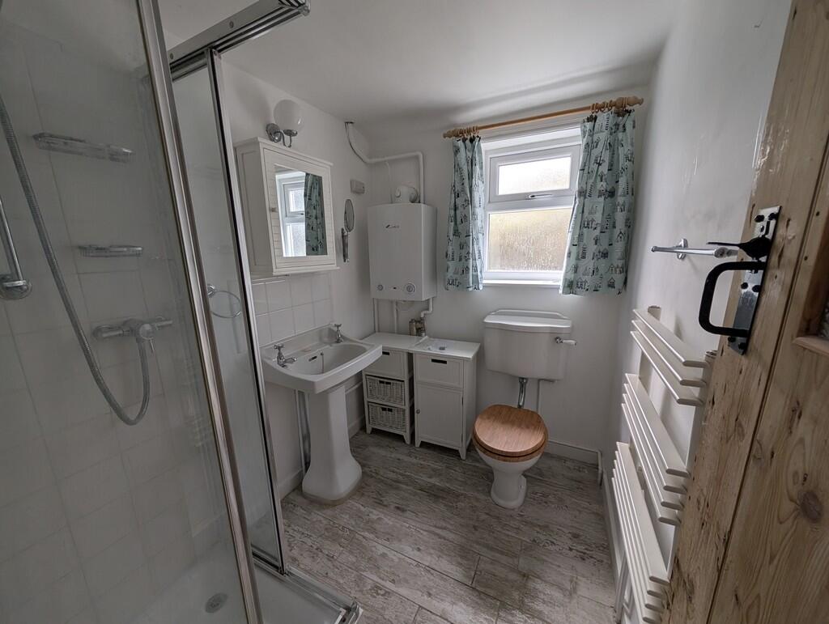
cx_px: 414
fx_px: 288
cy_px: 312
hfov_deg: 110.5
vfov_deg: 94.6
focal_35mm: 12
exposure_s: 1/344
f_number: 1.7
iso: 55
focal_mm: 2.02
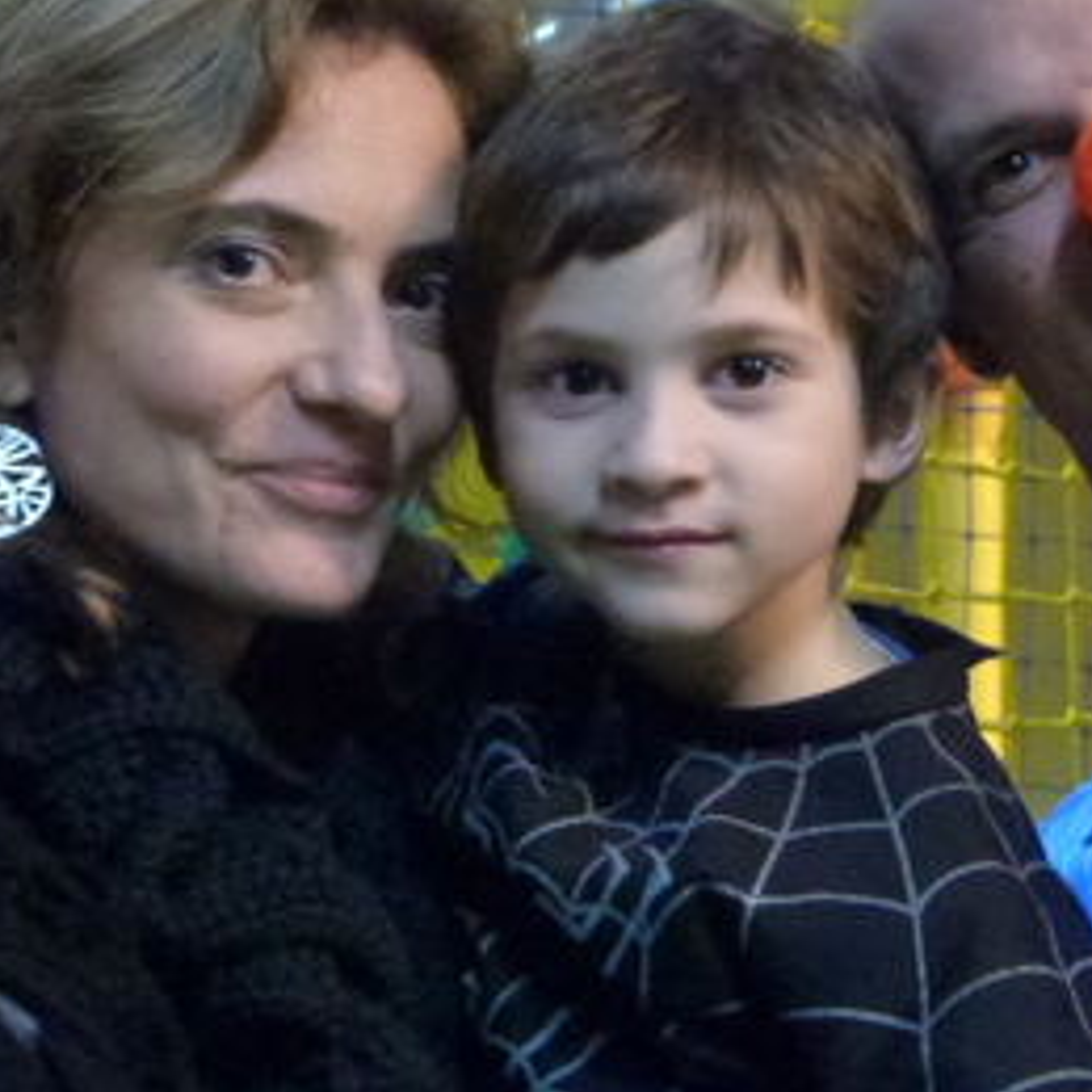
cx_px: 756
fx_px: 4961
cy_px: 424
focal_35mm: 139
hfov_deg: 12.5
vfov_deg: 12.6
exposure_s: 1/8
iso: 800
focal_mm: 11.6
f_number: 3.3
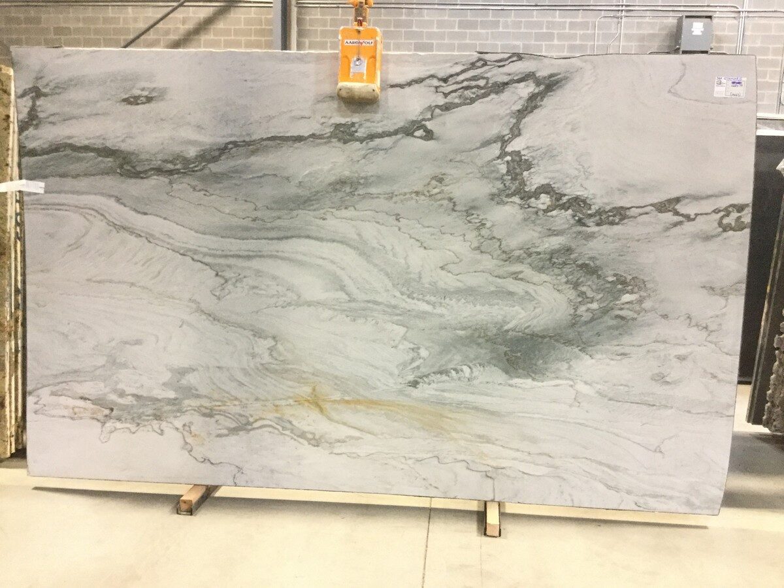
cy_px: 294
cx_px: 392
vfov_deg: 45.4
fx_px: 702
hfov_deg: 58.4
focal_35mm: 31
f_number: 2.4
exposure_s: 1/17
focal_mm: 3.3
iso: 200
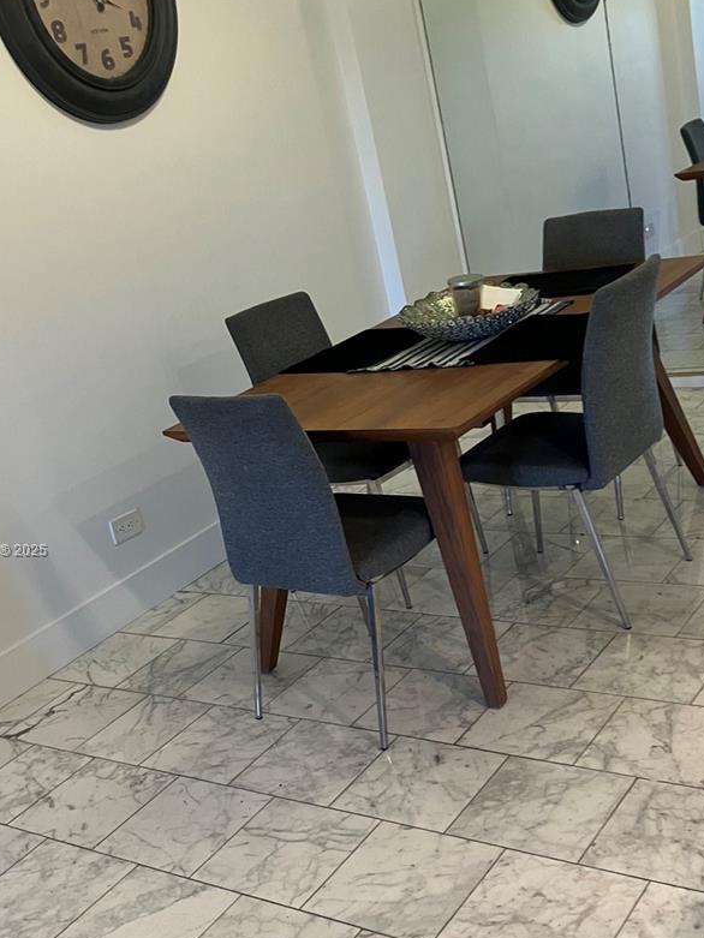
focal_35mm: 43
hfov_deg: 33.6
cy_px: 551
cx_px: 368
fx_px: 1166
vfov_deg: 43.7
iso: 160
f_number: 1.8
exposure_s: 1/60
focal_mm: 3.99
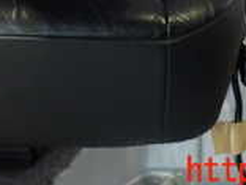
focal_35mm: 96
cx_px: 69
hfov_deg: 20.3
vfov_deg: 13.5
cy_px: -164
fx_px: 682
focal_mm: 4.5
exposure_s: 1/30
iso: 800
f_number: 2
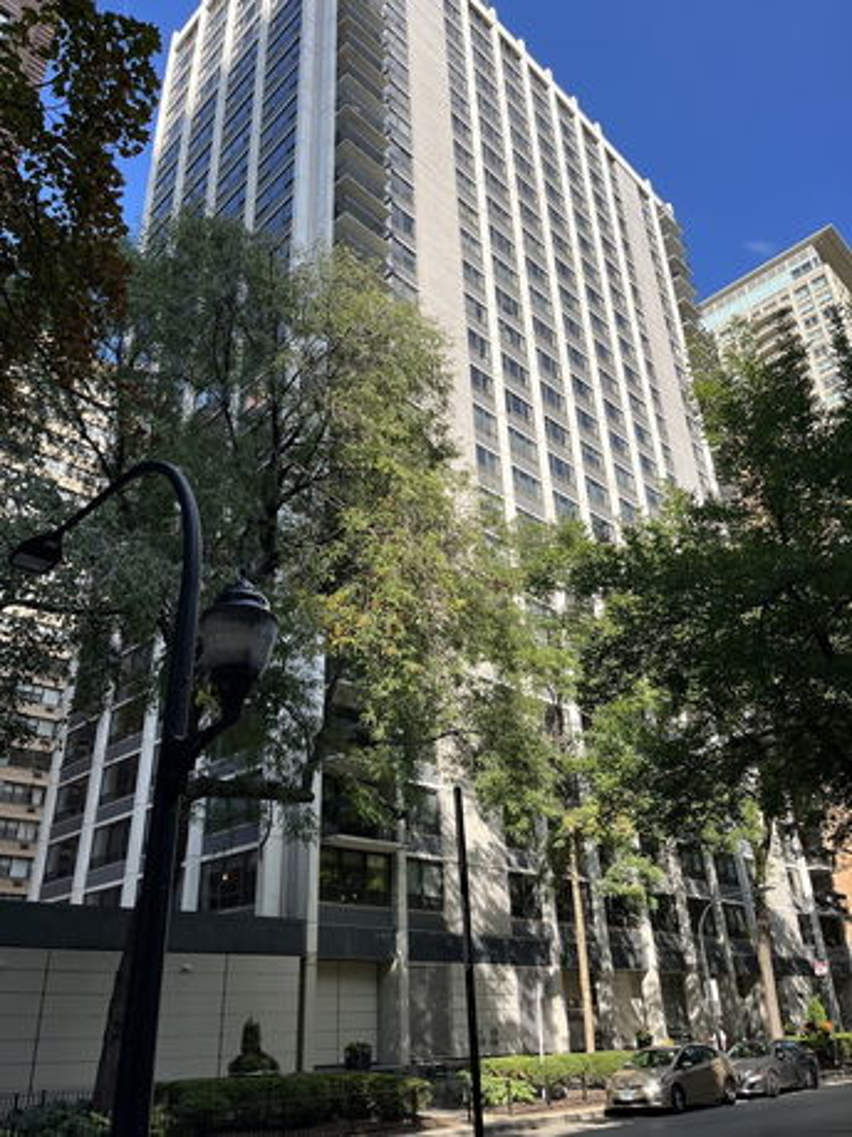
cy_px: 568
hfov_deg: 53.0
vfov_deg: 67.3
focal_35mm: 26
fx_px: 854
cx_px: 426
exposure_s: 1/1422
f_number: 1.6
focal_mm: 5.1
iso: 50
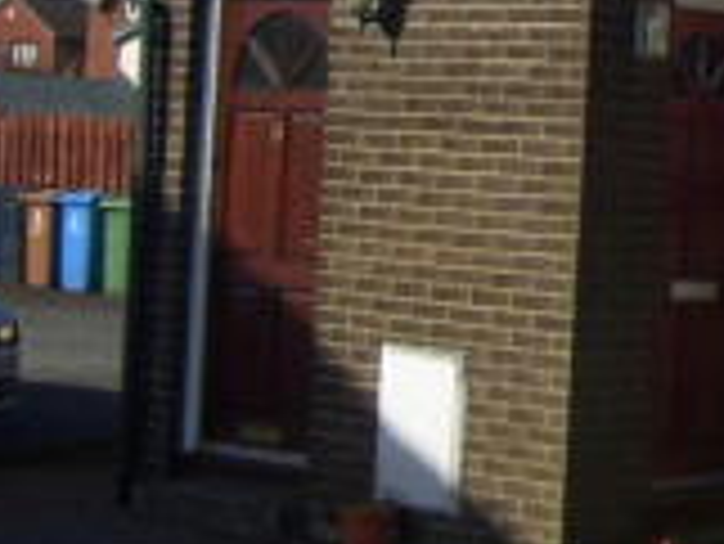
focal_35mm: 130
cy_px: -29
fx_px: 2721
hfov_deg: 14.7
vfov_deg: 11.3
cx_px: 841
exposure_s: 1/640
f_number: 4.8
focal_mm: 6
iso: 80
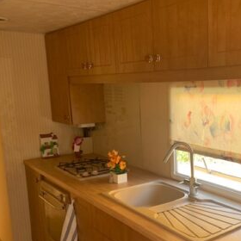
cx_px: 185
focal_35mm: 41
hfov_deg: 39.6
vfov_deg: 40.7
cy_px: 146
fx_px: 323
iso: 50
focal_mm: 4.25
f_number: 1.8
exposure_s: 1/121
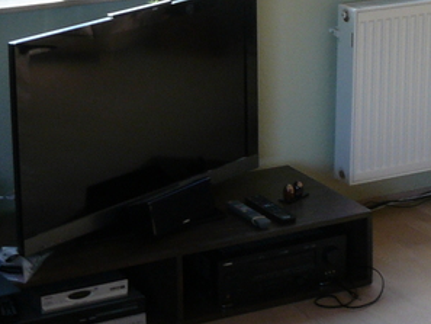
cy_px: -10
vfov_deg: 11.8
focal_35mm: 124
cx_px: 283
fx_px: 1545
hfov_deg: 15.9
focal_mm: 6
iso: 100
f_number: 6.3
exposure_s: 1/8
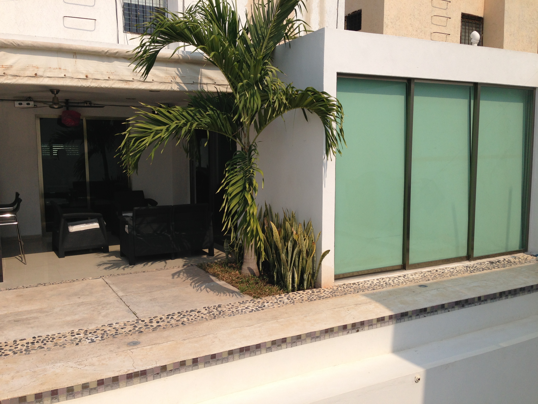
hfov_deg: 55.4
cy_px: 202
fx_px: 513
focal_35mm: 33
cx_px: 269
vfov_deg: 42.9
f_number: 2.4
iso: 50
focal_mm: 4.13
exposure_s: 1/3012
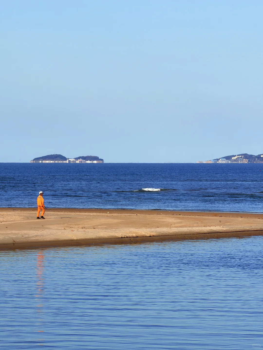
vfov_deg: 9.9
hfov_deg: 7.4
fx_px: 2026
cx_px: 132
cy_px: 175
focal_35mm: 200
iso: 16
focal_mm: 16.89
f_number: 2.8
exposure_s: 1/706
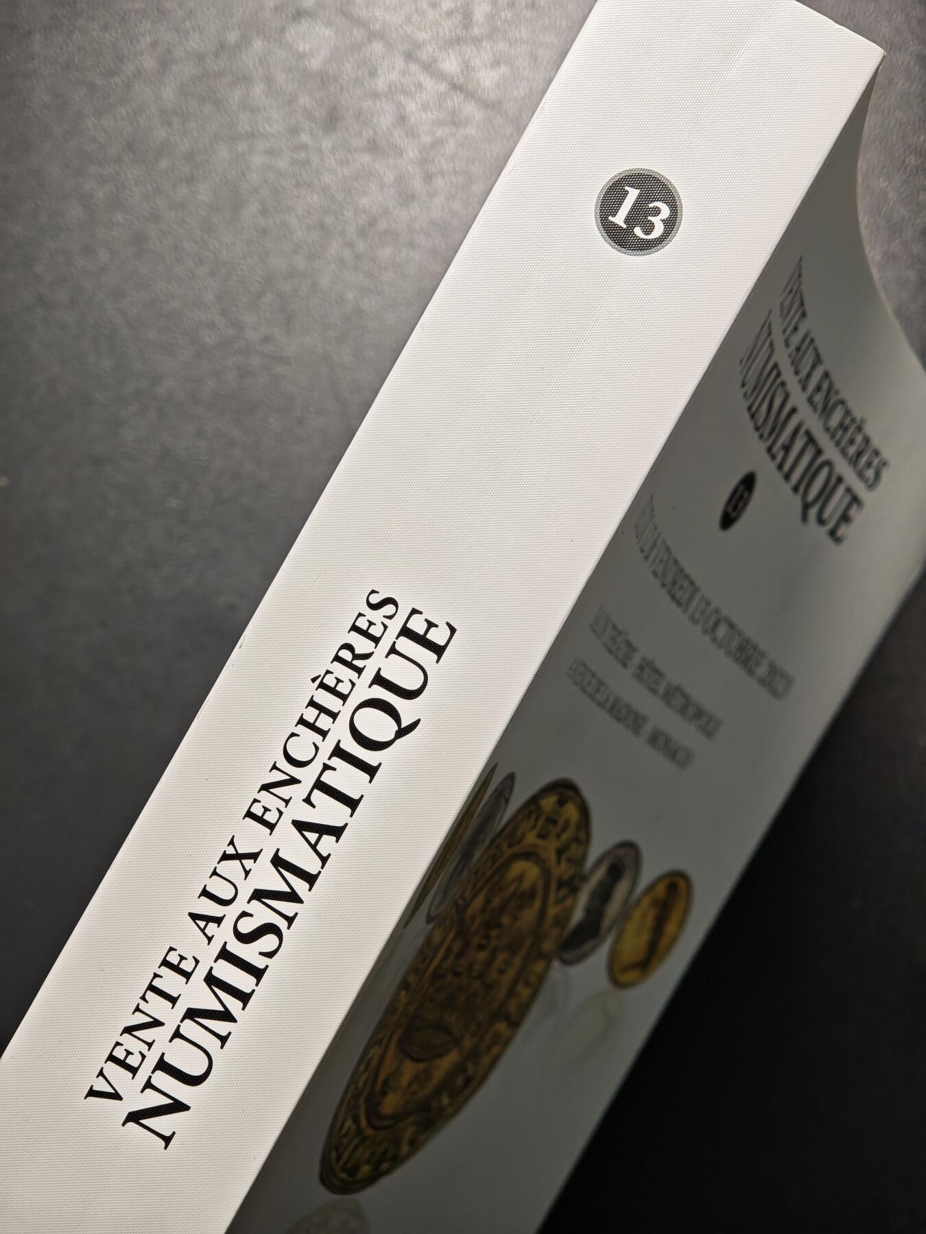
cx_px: 463
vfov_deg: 32.2
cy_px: 617
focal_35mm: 60
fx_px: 2140
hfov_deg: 24.4
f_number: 2
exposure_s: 1/120
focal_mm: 9
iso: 400
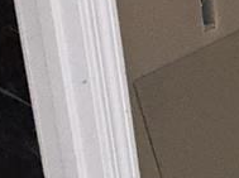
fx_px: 524
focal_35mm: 76
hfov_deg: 15.2
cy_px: -34
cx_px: 568
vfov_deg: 18.3
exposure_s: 1/60
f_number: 2.2
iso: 200
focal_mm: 2.22
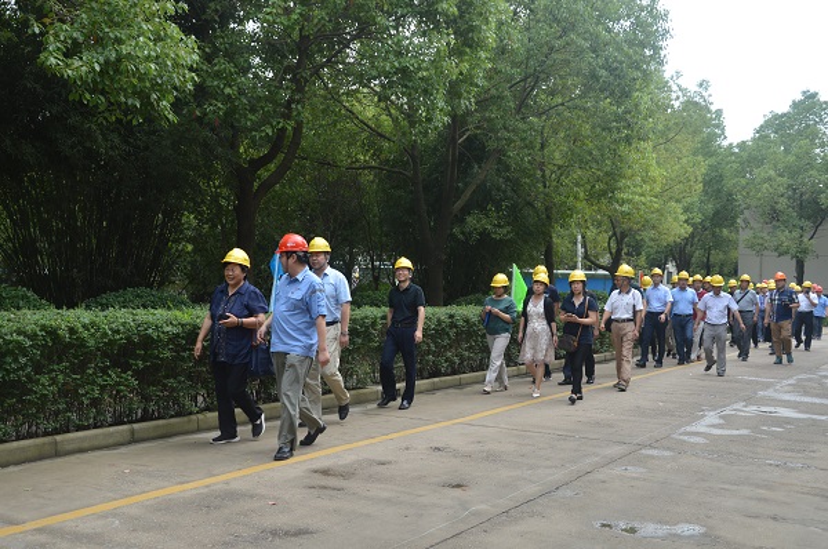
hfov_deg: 49.6
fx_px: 896
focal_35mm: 39
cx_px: 414
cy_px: 274
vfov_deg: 34.1
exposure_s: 1/125
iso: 140
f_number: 5.6
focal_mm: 26
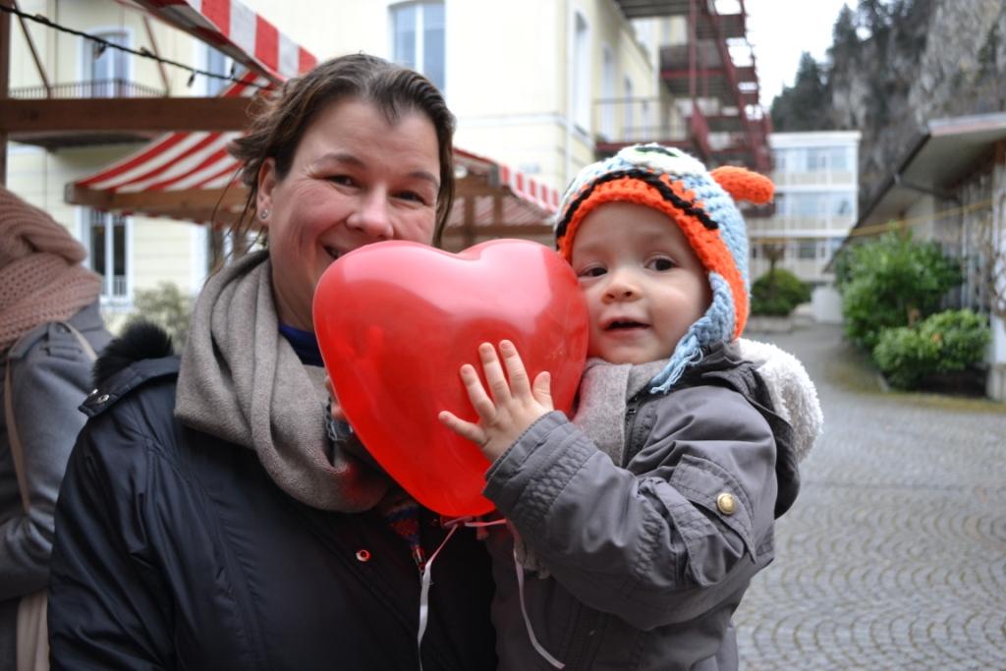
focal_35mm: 33
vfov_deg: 40.0
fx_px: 922
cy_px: 336
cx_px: 503
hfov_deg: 57.2
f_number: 4
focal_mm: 22
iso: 400
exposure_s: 1/50
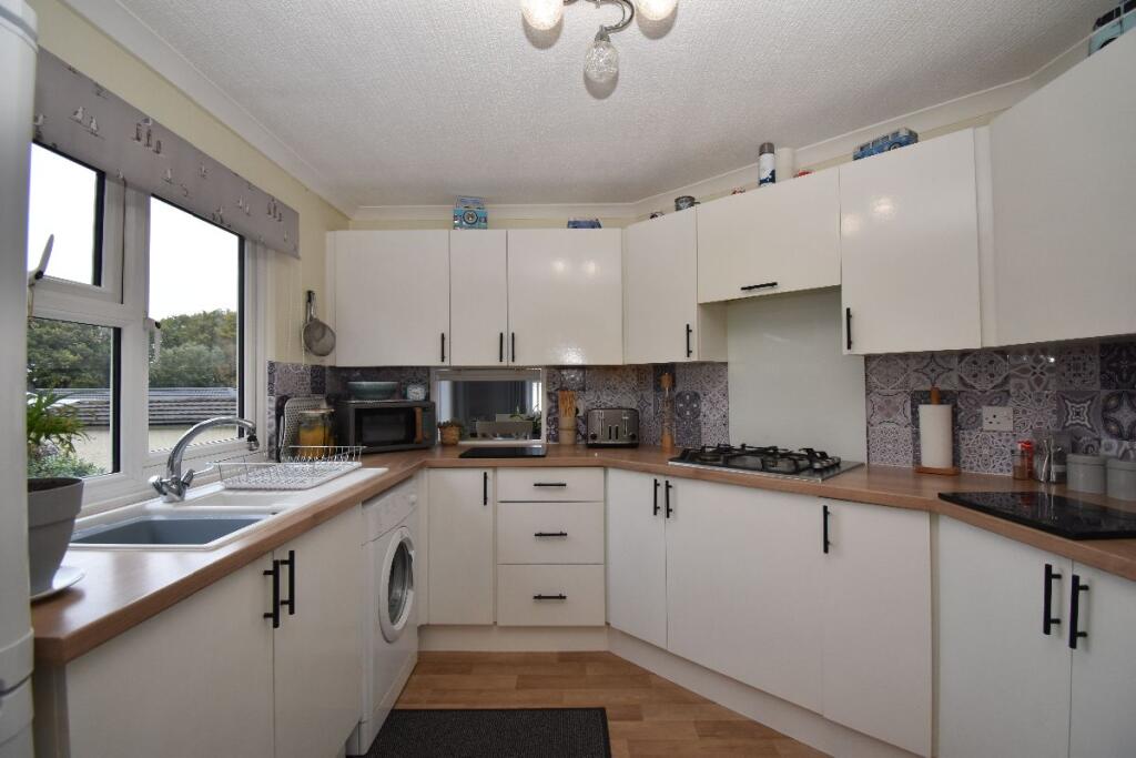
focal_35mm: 15
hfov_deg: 100.4
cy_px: 379
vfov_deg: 77.3
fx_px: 473
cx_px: 568
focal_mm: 10
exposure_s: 1/200
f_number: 5
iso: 640
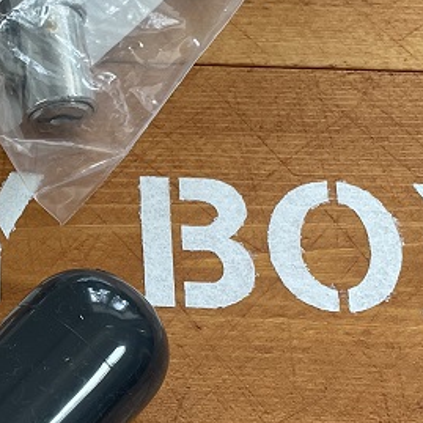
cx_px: -16
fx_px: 1189
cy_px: 223
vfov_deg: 20.2
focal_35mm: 86
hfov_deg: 19.5
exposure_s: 1/121
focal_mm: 4.2
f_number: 1.6
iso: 80
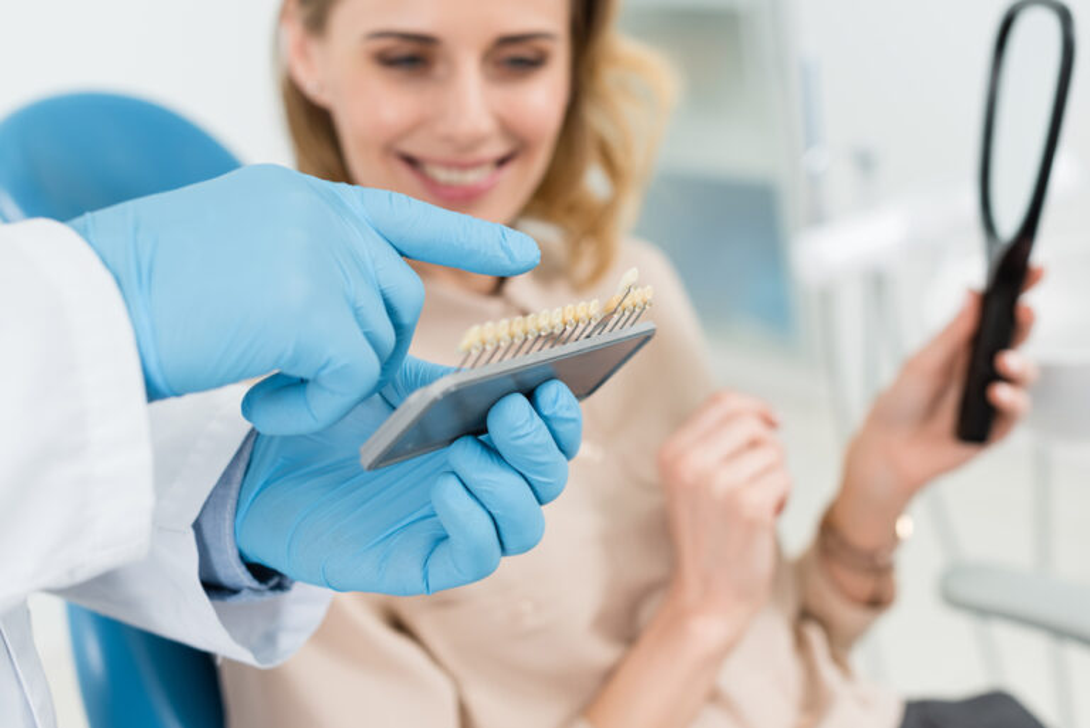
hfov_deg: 39.6
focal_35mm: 50
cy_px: 364
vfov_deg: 27.0
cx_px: 545
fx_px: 1515
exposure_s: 1/200
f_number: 3.5
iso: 80
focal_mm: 50
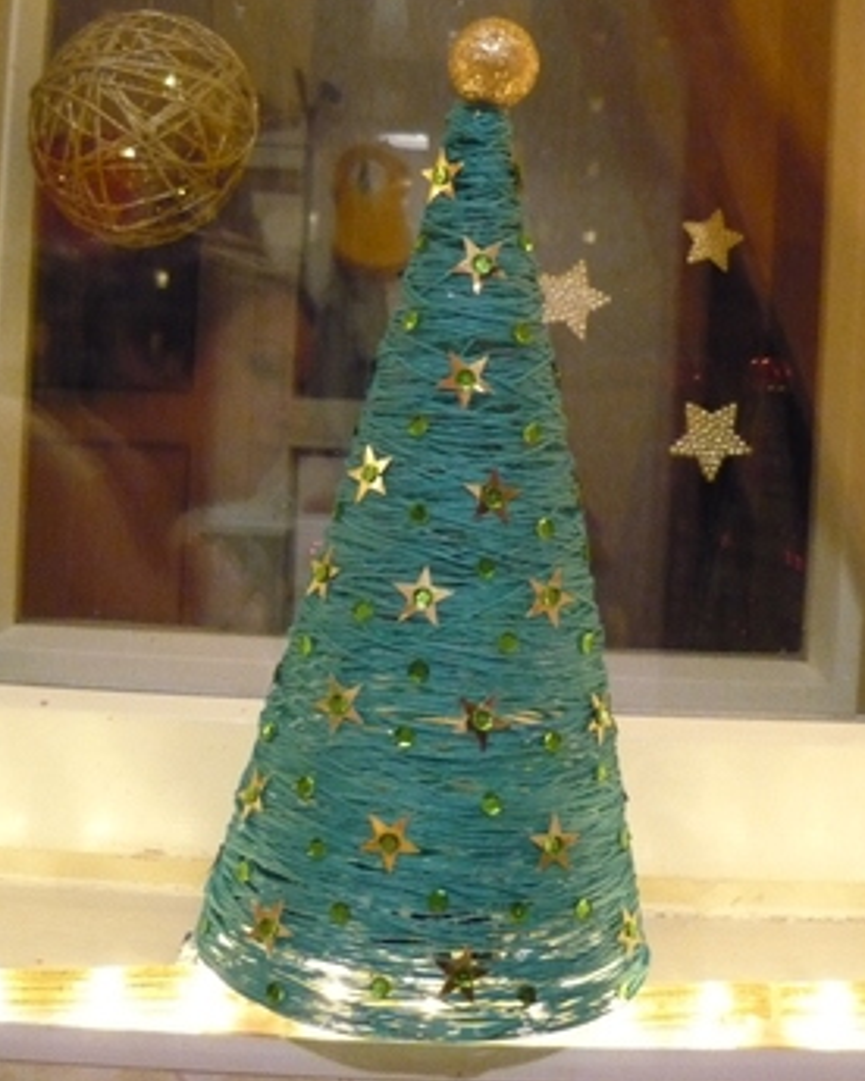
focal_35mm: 42
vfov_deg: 43.8
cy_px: 489
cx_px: 464
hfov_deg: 35.7
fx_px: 1344
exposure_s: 1/30
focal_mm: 5.5
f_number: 2.8
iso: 800
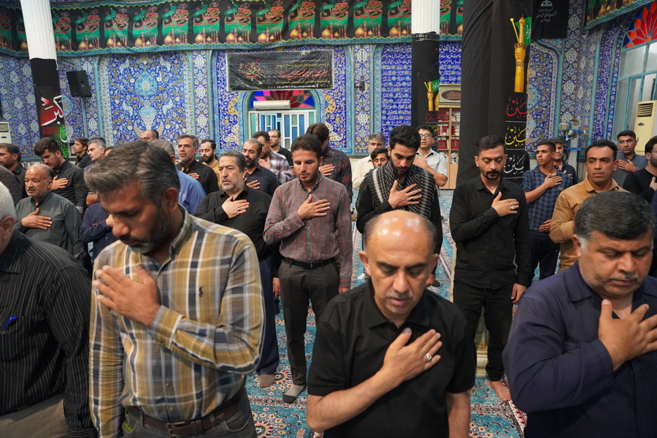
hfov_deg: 73.7
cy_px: 219
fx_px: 438
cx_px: 328
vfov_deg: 53.1
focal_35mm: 24
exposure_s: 1/160
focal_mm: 24
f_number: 4
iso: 6400
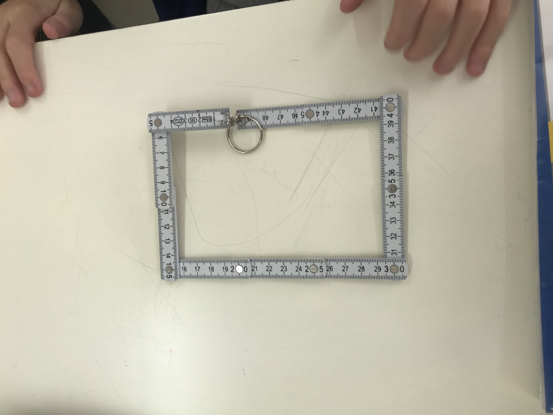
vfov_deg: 49.7
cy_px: 208
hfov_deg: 63.4
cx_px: 276
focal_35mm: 28
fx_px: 447
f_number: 1.8
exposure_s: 1/112
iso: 20
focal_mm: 3.99
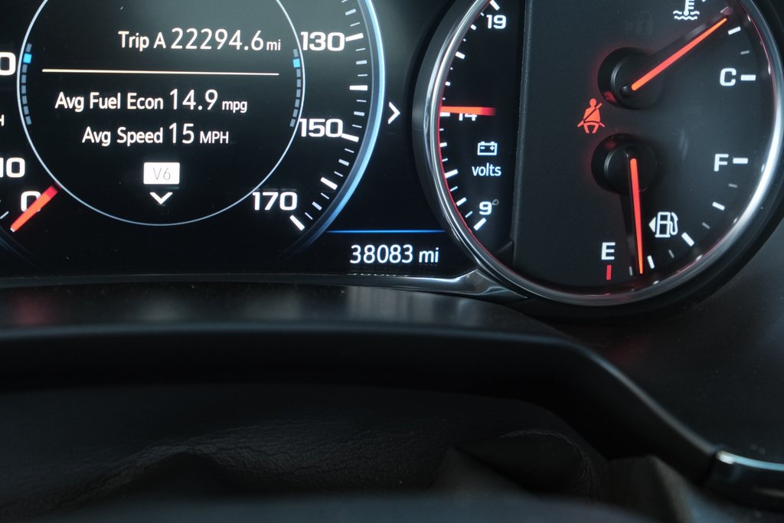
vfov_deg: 16.5
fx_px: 1808
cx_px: 392
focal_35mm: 83
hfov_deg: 24.5
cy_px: 262
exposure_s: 1/100
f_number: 5
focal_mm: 55
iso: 2500
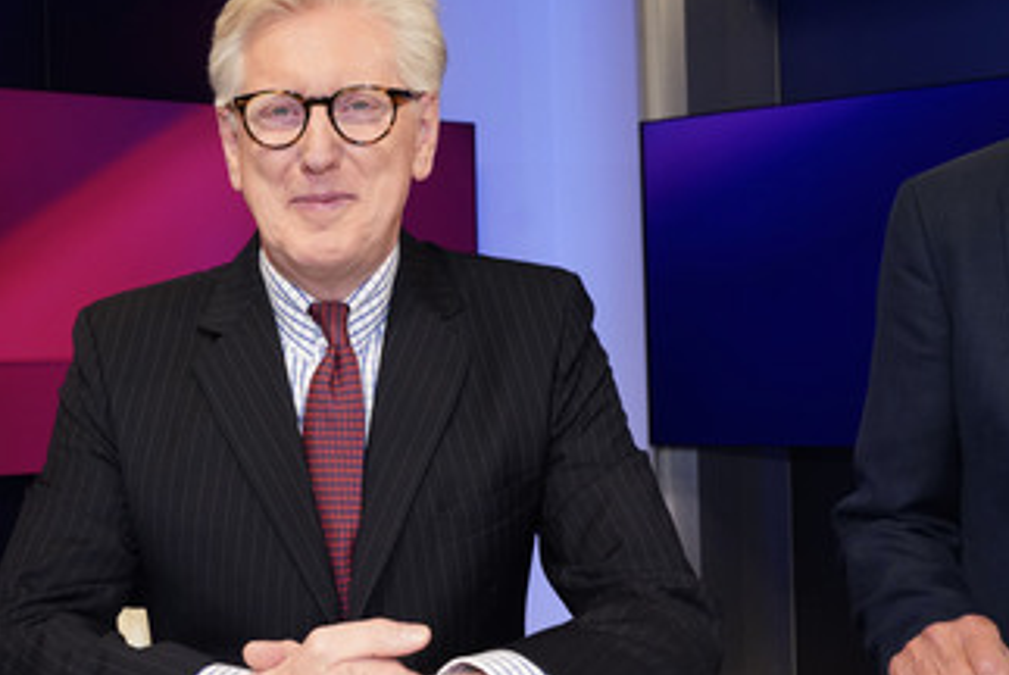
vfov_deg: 29.3
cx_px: 326
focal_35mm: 46
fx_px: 1290
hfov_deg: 42.1
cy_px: 356
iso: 2000
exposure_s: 1/125
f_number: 5.6
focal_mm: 33
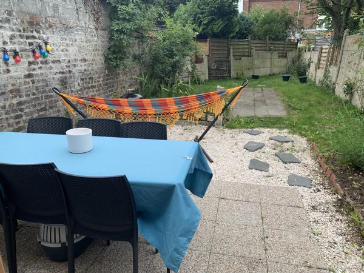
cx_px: 182
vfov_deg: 53.1
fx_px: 273
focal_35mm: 26
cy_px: 136
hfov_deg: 67.3
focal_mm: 4.25
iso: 25
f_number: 1.8
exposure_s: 1/165
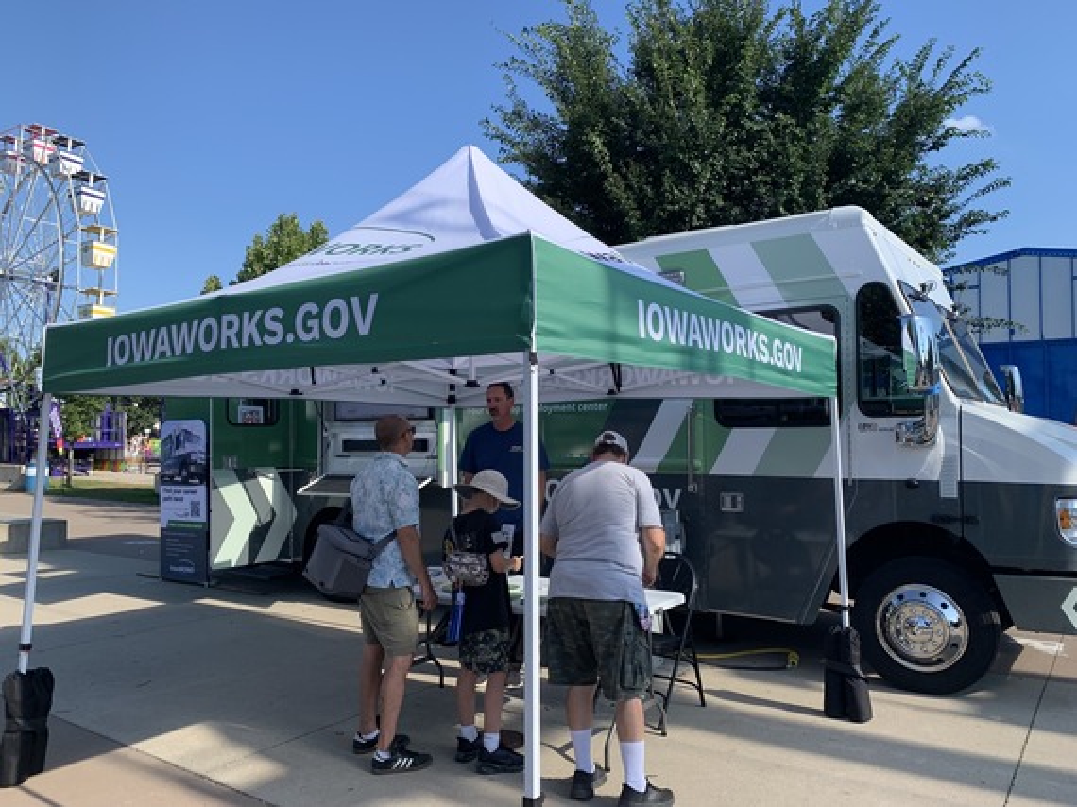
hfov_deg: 67.3
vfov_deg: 53.0
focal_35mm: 26
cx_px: 538
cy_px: 404
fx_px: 809
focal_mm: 4.25
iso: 25
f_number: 1.8
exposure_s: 1/1149
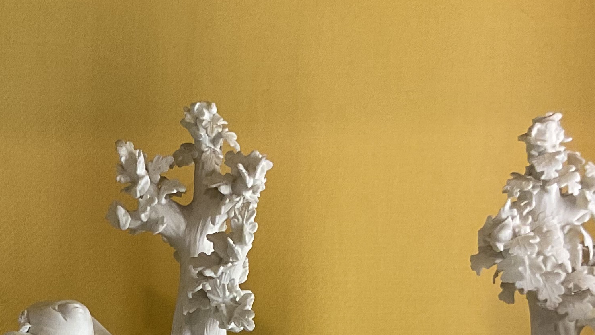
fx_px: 1357
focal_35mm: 86
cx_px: -5
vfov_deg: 13.6
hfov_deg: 23.6
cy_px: 430
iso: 64
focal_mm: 3
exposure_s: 1/120
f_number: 1.8
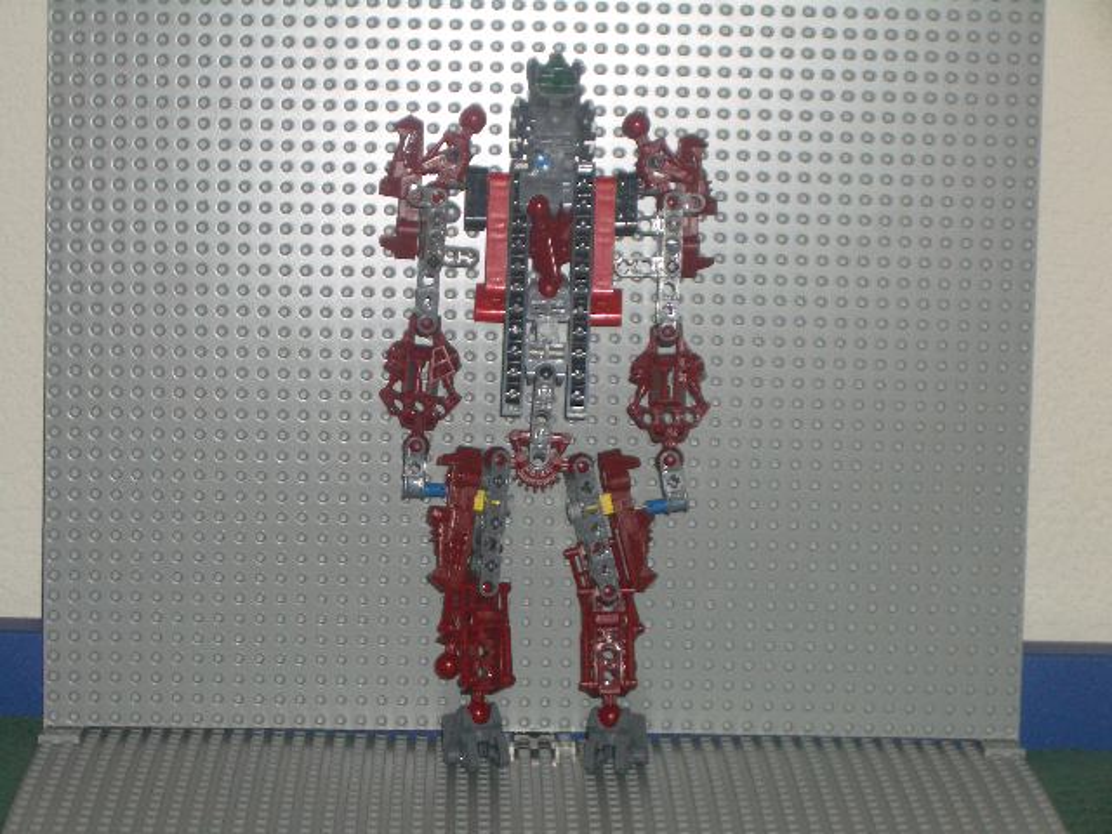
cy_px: 417
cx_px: 556
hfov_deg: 18.7
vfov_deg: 14.1
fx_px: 3373
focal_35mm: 105
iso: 100
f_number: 4.8
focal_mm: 17.4
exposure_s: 1/60
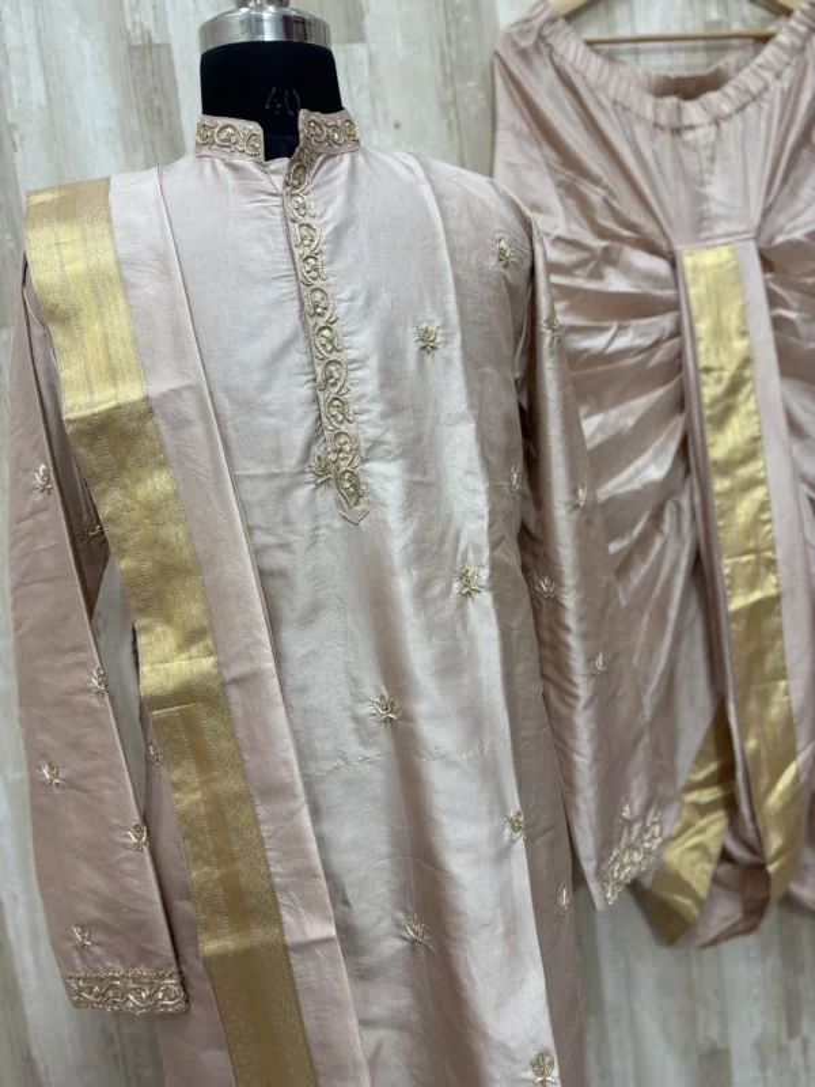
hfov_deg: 53.1
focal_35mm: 26
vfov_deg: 67.3
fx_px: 816
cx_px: 408
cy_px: 544
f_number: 1.6
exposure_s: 1/100
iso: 100
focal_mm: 6
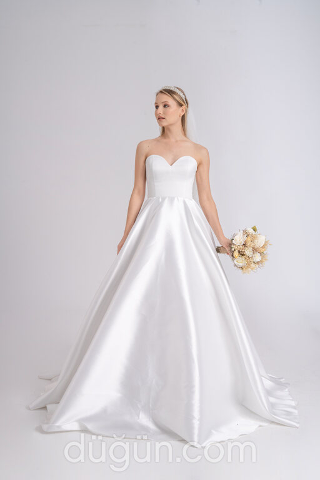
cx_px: 160
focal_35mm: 45
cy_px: 240
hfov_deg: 29.9
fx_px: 600
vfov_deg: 43.6
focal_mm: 45
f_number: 11
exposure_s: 1/125
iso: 400
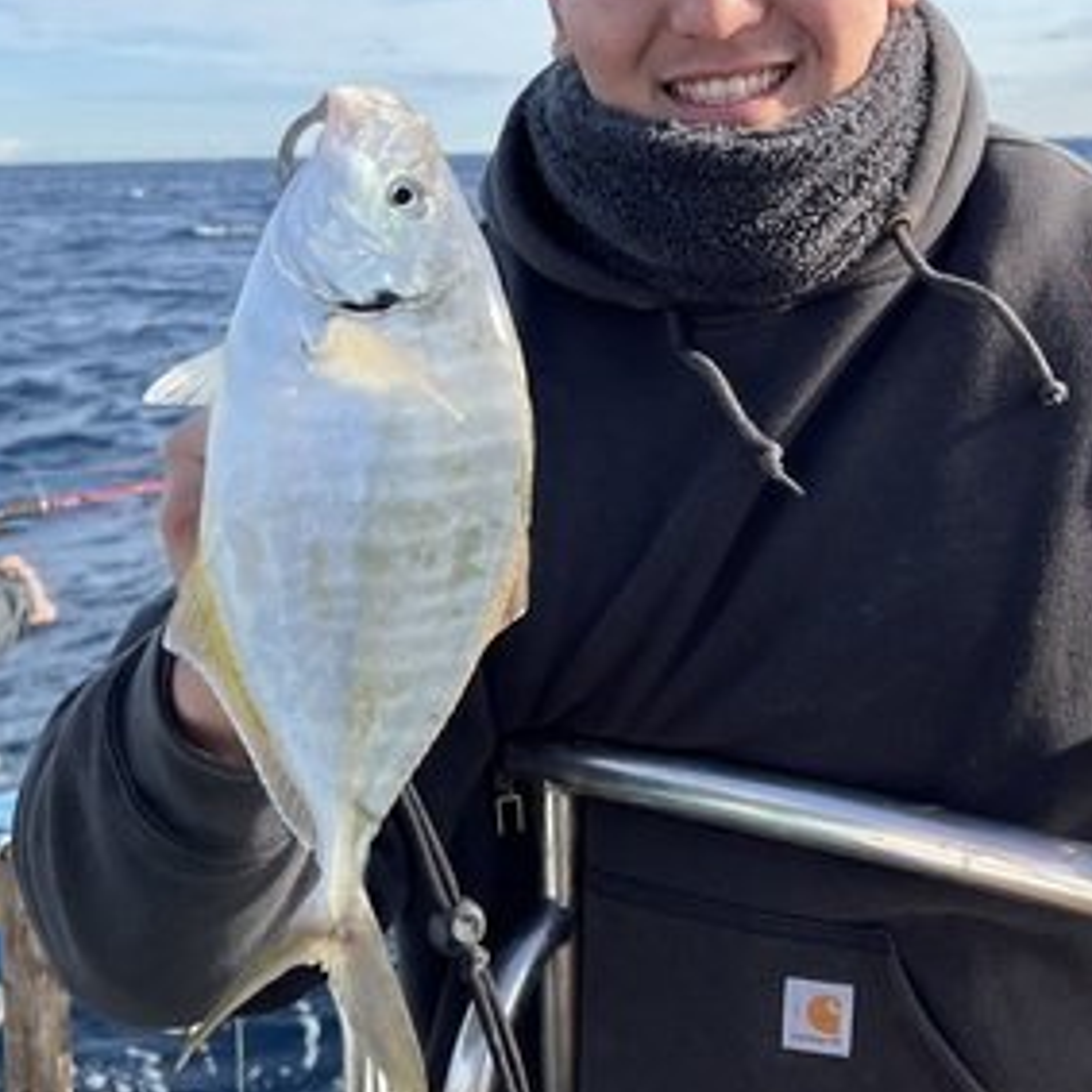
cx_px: 760
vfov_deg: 32.6
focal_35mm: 52
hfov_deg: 32.4
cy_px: 378
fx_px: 1856
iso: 50
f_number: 1.5
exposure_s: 1/2632
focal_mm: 5.7
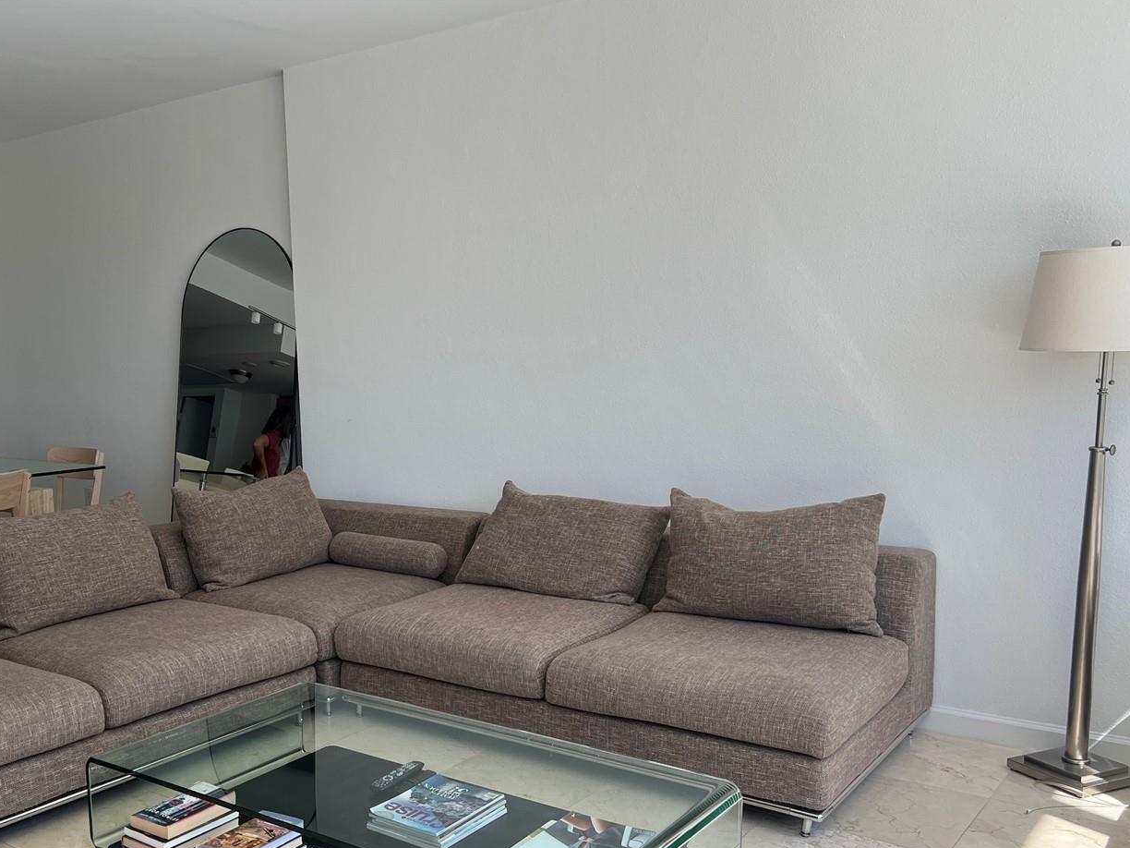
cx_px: 438
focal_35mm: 34
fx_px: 1110
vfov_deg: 41.6
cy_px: 518
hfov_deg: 53.5
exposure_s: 1/458
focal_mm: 5.7
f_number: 1.5
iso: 50
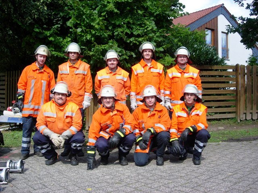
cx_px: 129
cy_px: 96
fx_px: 283
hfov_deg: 49.0
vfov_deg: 37.7
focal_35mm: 38
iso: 64
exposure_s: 1/836
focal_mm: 7.8
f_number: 2.8
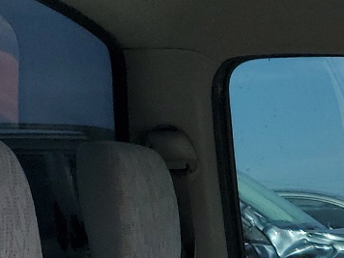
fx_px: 1163
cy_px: 559
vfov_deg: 11.2
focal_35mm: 117
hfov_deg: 15.2
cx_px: 554
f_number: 1.5
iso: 50
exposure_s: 1/2000
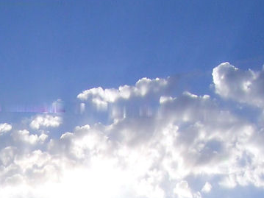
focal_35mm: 97
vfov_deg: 14.8
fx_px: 740
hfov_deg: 20.0
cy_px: 224
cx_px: 40
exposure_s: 1/1500
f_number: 5.6
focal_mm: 5.6
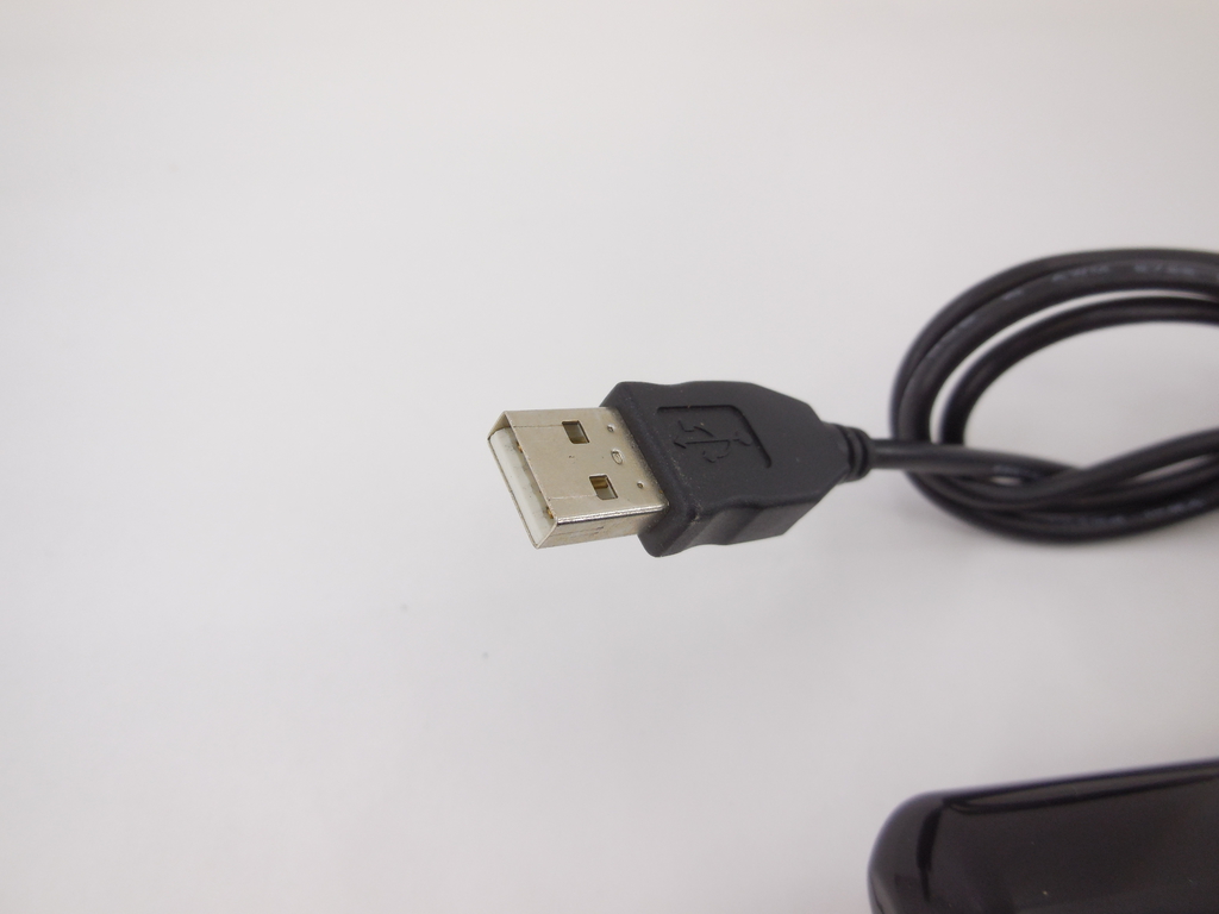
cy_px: 457
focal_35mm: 25
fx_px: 880
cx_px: 610
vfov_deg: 54.9
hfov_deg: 69.4
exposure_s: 1/60
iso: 125
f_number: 3.1
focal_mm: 4.5
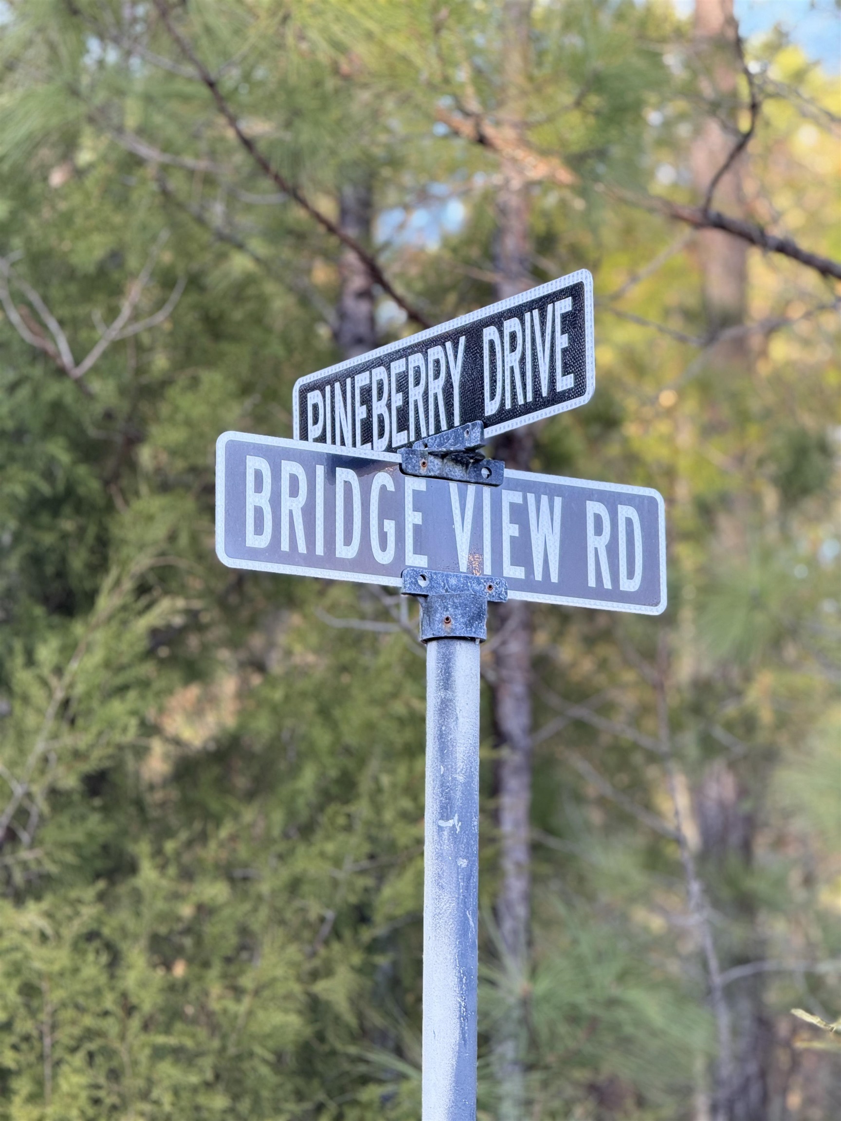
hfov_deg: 12.3
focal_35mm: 120
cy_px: 560
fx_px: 3887
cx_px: 420
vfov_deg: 16.4
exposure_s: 1/99
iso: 125
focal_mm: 15.66
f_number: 2.8
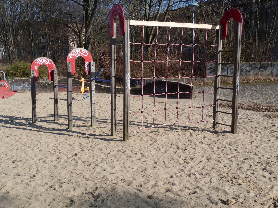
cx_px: 139
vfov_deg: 35.1
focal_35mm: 41
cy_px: 104
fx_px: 329
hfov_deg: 45.8
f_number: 5.6
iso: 80
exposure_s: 1/250
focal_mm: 7.4
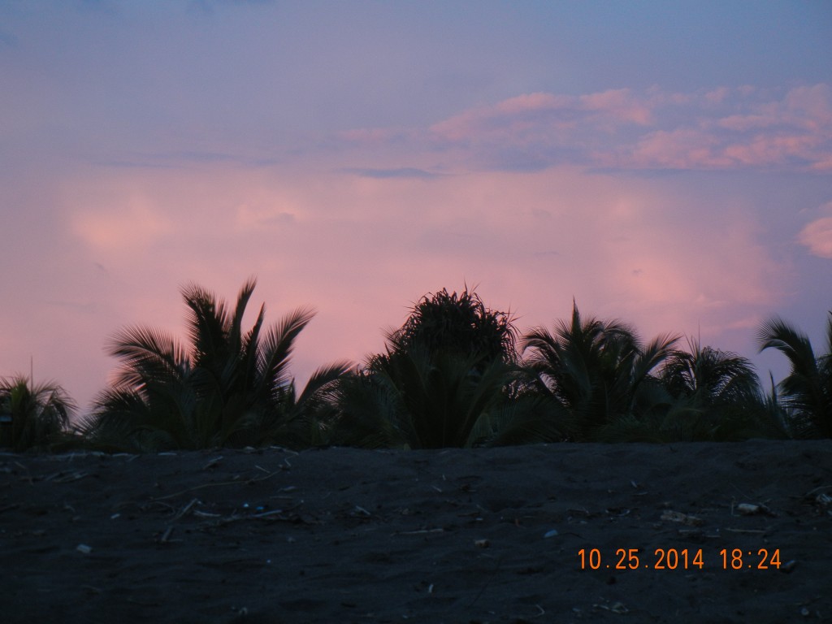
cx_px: 416
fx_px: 3197
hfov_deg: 14.8
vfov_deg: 11.1
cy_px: 312
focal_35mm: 133
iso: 284
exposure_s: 1/30
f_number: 4.6
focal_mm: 24
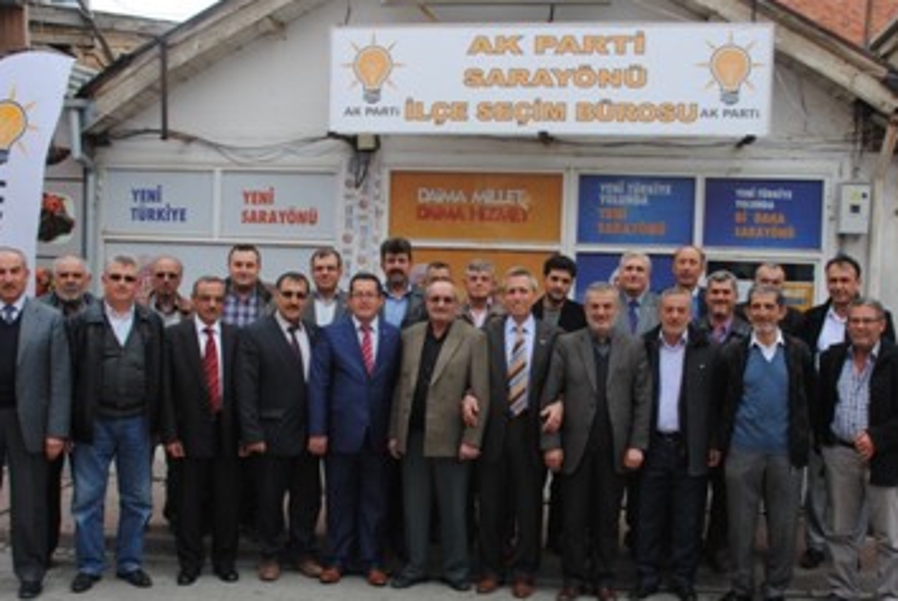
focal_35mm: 38
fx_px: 949
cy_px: 360
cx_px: 482
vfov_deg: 35.0
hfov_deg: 50.6
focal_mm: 20
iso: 100
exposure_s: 1/125
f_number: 5.6
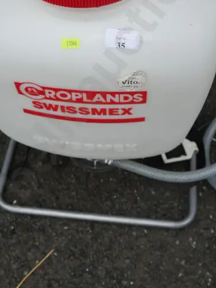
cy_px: 61
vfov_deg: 29.6
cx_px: 113
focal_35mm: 64
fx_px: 532
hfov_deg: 22.9
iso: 200
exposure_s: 1/125
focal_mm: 15
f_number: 4.5
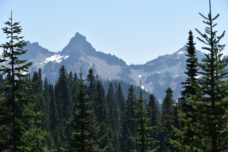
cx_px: 114
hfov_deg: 22.6
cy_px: 76
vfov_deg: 15.2
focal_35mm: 90
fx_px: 570
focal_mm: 90
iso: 100
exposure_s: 1/250
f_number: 8
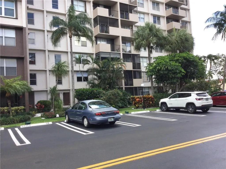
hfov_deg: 58.4
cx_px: 113
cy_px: 84
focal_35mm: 31
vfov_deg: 45.4
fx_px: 202
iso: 25
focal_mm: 3.3
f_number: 2.4
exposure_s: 1/405
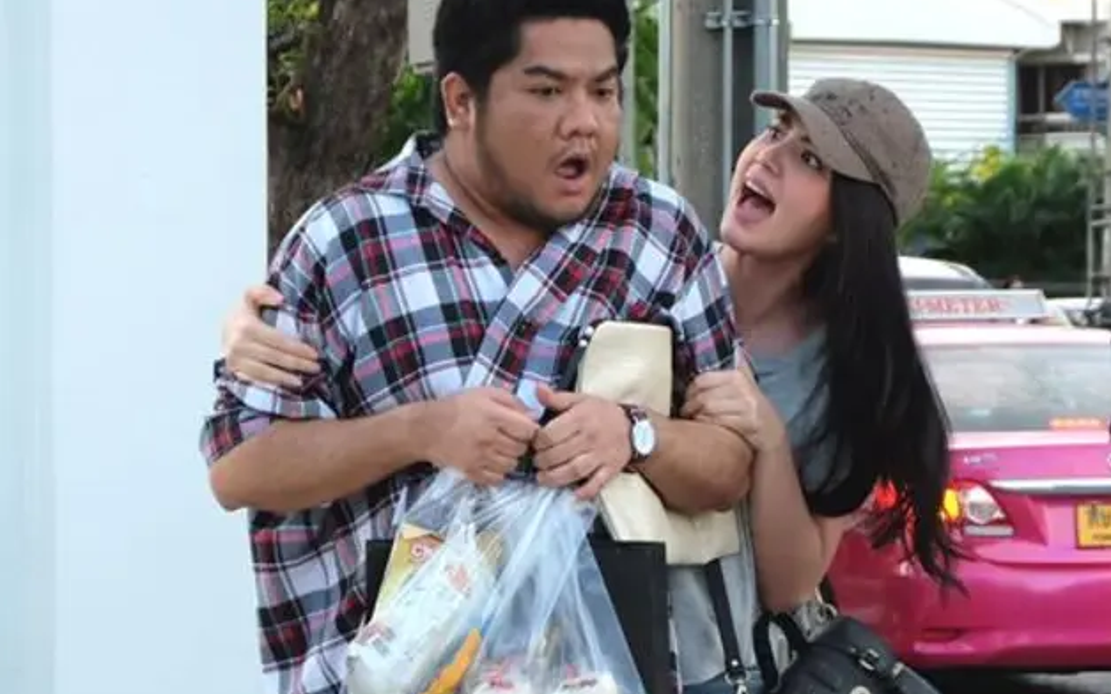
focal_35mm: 95
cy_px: 387
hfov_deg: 21.8
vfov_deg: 13.8
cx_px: 677
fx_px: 2877
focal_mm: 50
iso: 800
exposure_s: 1/150
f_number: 5.6
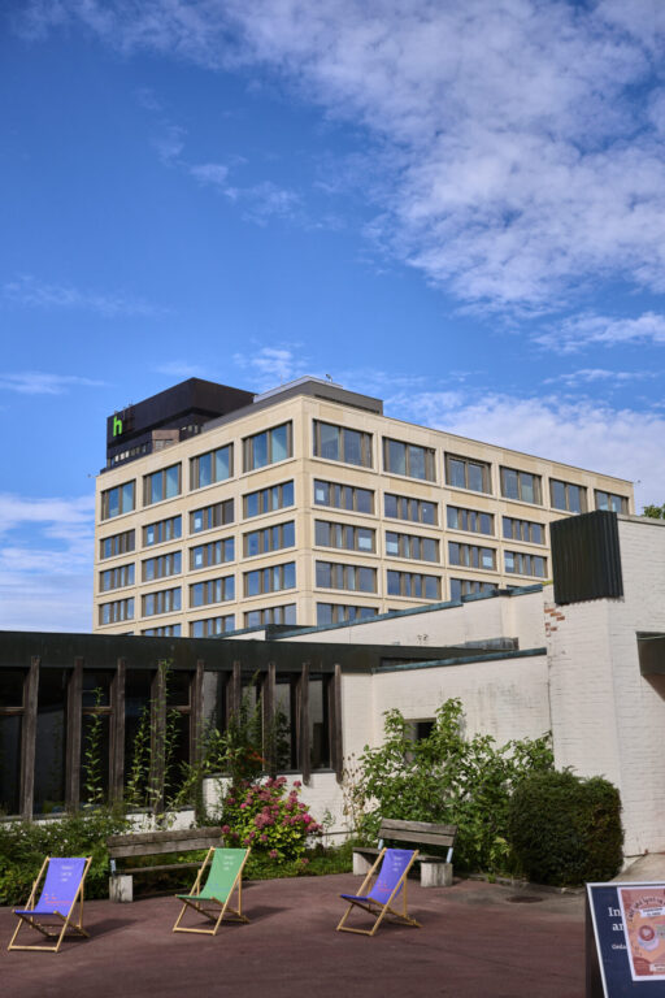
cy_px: 499
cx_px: 332
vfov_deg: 53.1
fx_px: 997
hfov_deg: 36.9
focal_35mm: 36
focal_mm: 36
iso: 200
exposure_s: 1/800
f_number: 8
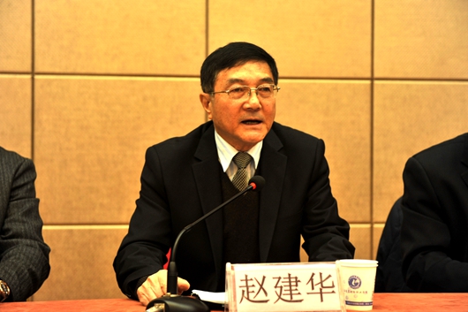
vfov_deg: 19.4
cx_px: 234
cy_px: 156
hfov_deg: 28.9
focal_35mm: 70
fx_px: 910
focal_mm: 70
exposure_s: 1/80
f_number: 4
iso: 800
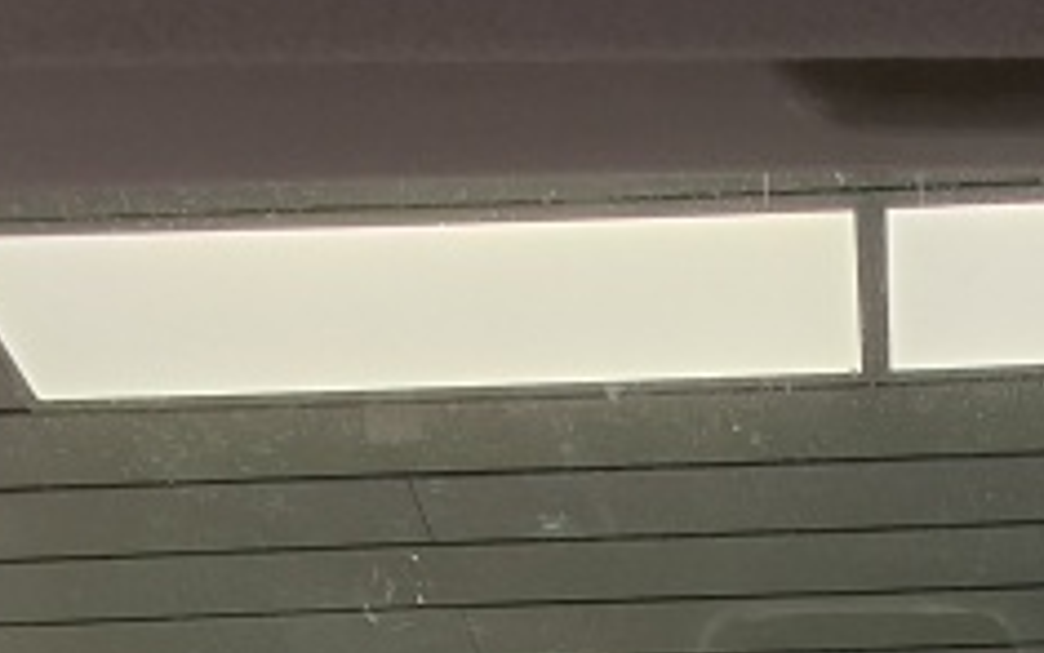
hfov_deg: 33.1
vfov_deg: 18.5
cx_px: 893
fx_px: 1679
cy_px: 1084
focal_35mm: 59
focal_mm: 1.64
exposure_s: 1/50
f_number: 2.2
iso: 100
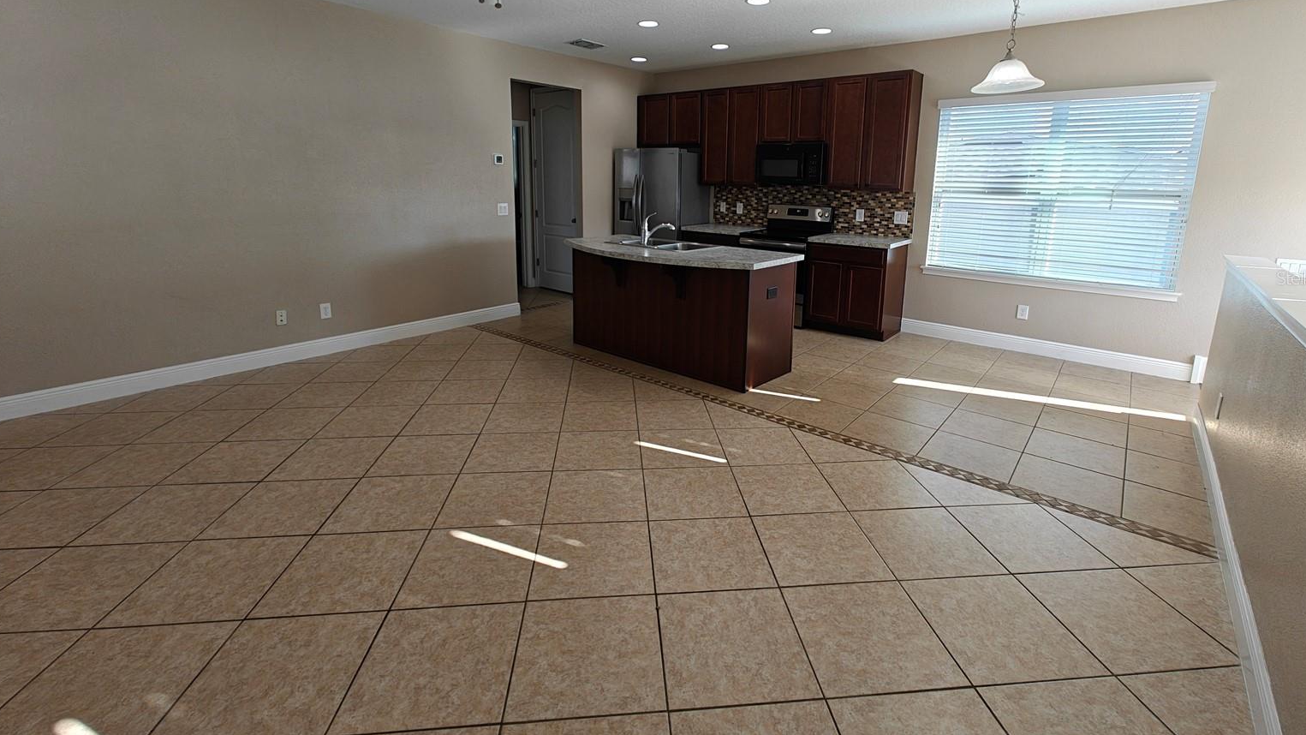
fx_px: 554
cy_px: 278
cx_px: 672
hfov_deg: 99.3
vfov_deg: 66.1
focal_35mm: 16
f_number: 2.2
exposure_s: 1/60
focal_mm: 2.62
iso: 64
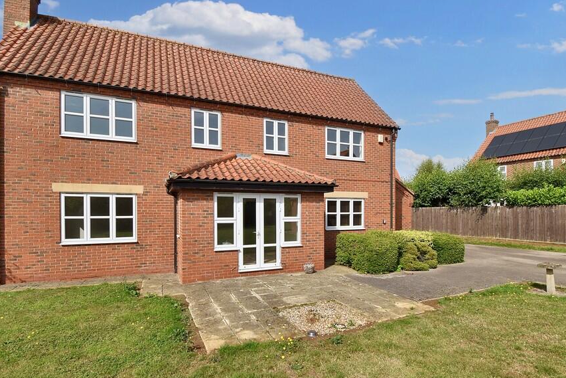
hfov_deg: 90.0
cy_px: 216
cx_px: 294
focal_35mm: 18
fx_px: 283
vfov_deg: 67.1
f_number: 8
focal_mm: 10
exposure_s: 1/250
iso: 100
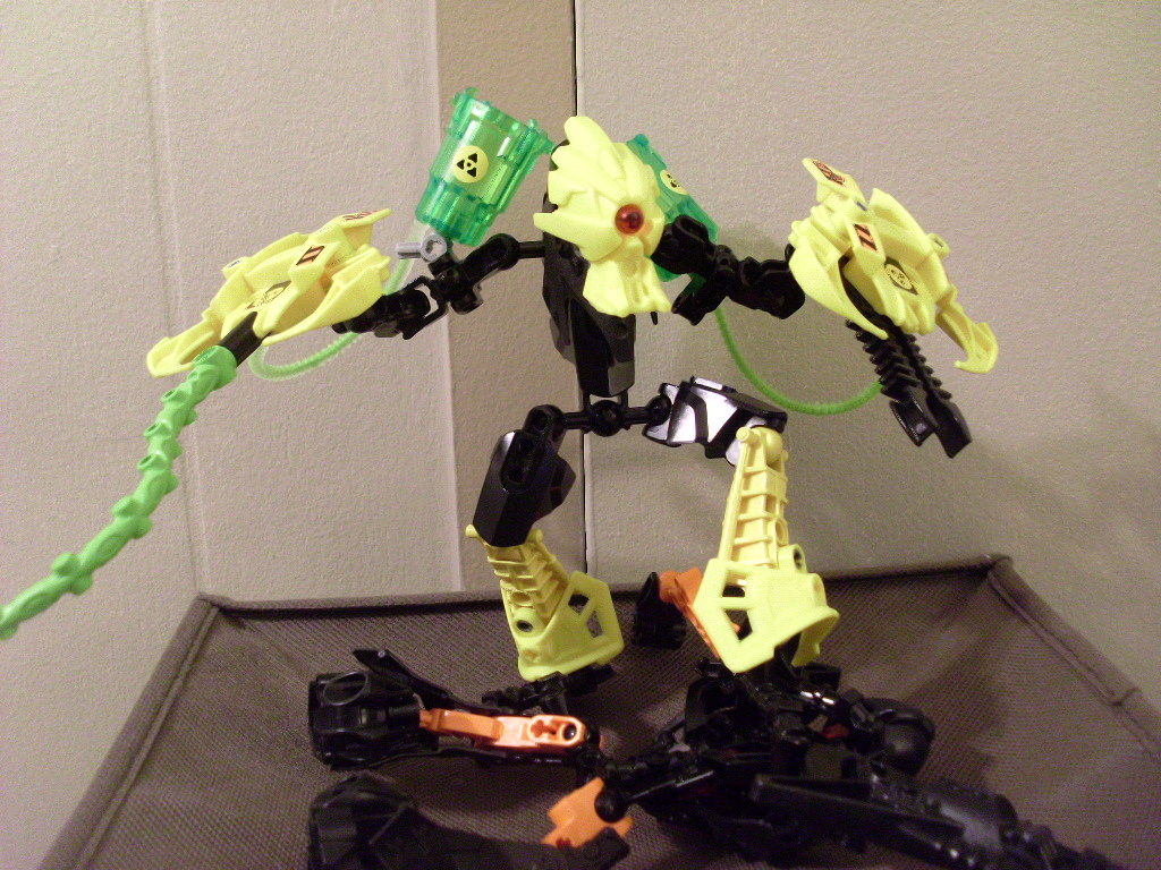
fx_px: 1274
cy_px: 435
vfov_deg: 37.7
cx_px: 580
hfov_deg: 49.0
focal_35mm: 38
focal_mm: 6.3
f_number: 3
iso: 200
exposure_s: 1/6
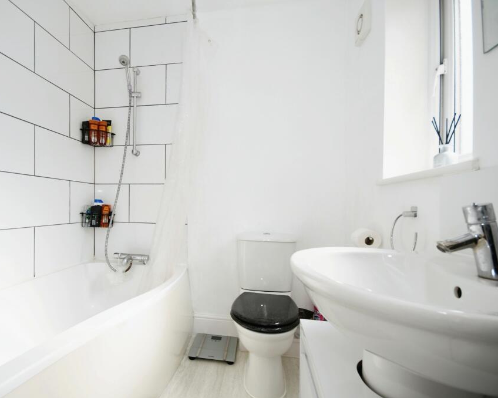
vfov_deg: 77.0
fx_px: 251
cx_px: 208
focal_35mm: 17
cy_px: 200
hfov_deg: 88.9
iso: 400
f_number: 8
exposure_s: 1/100
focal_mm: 10
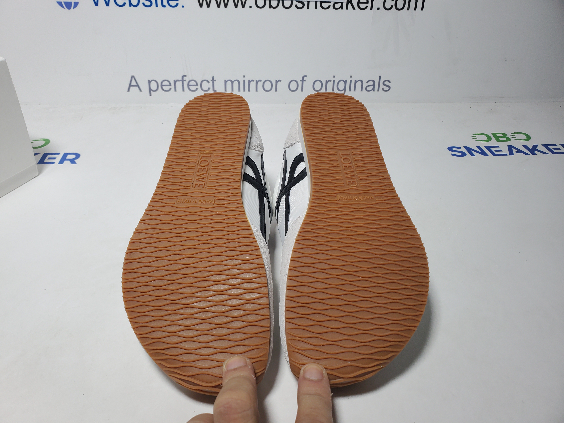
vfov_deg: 53.1
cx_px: 282
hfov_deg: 67.3
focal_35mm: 26
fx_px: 424
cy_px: 212
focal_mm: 4.3
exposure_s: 1/246
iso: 50
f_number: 2.4
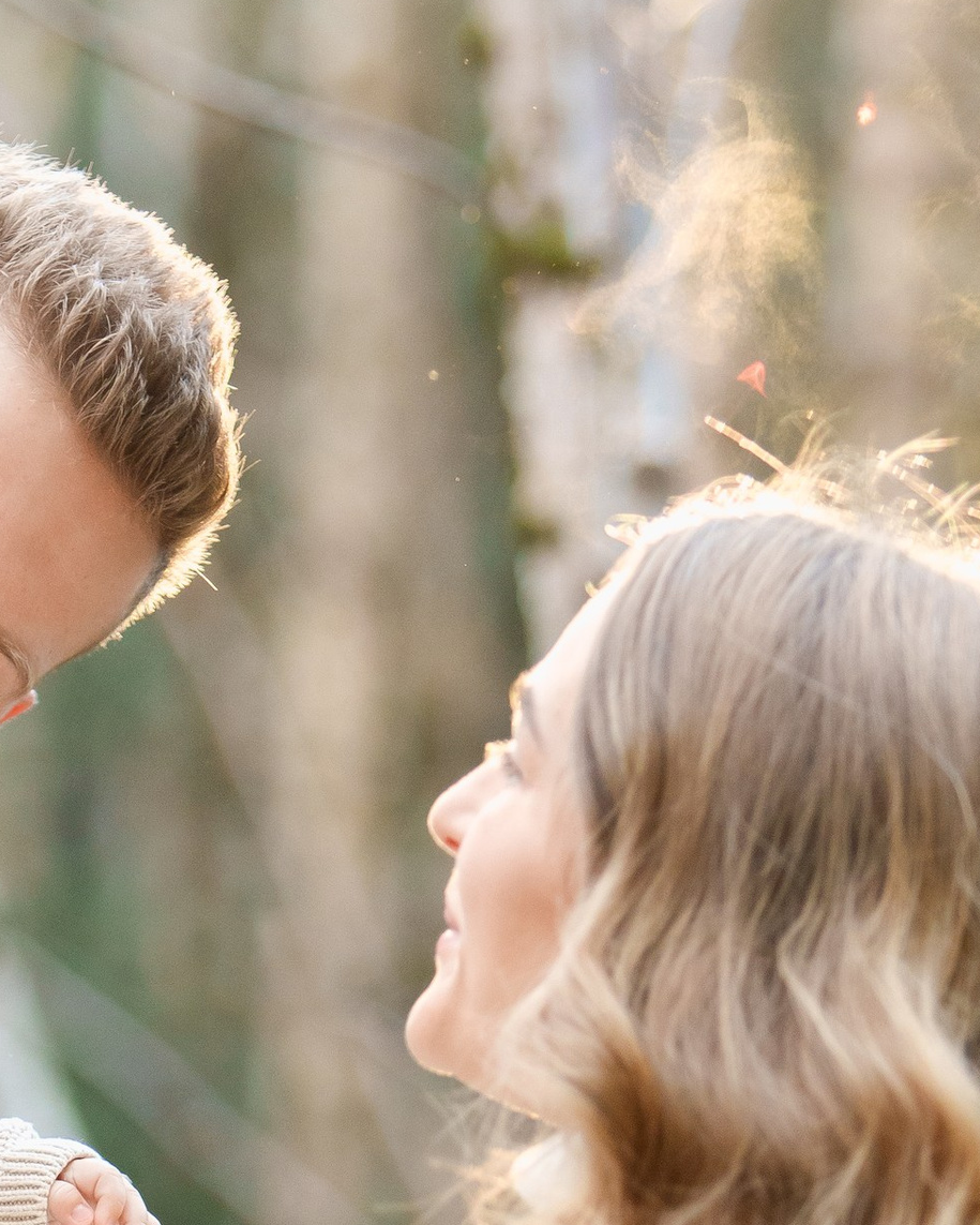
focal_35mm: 394
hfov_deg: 3.9
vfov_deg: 4.9
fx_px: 14279
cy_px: 1321
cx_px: 131
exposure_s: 1/250
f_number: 2.8
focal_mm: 125
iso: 800
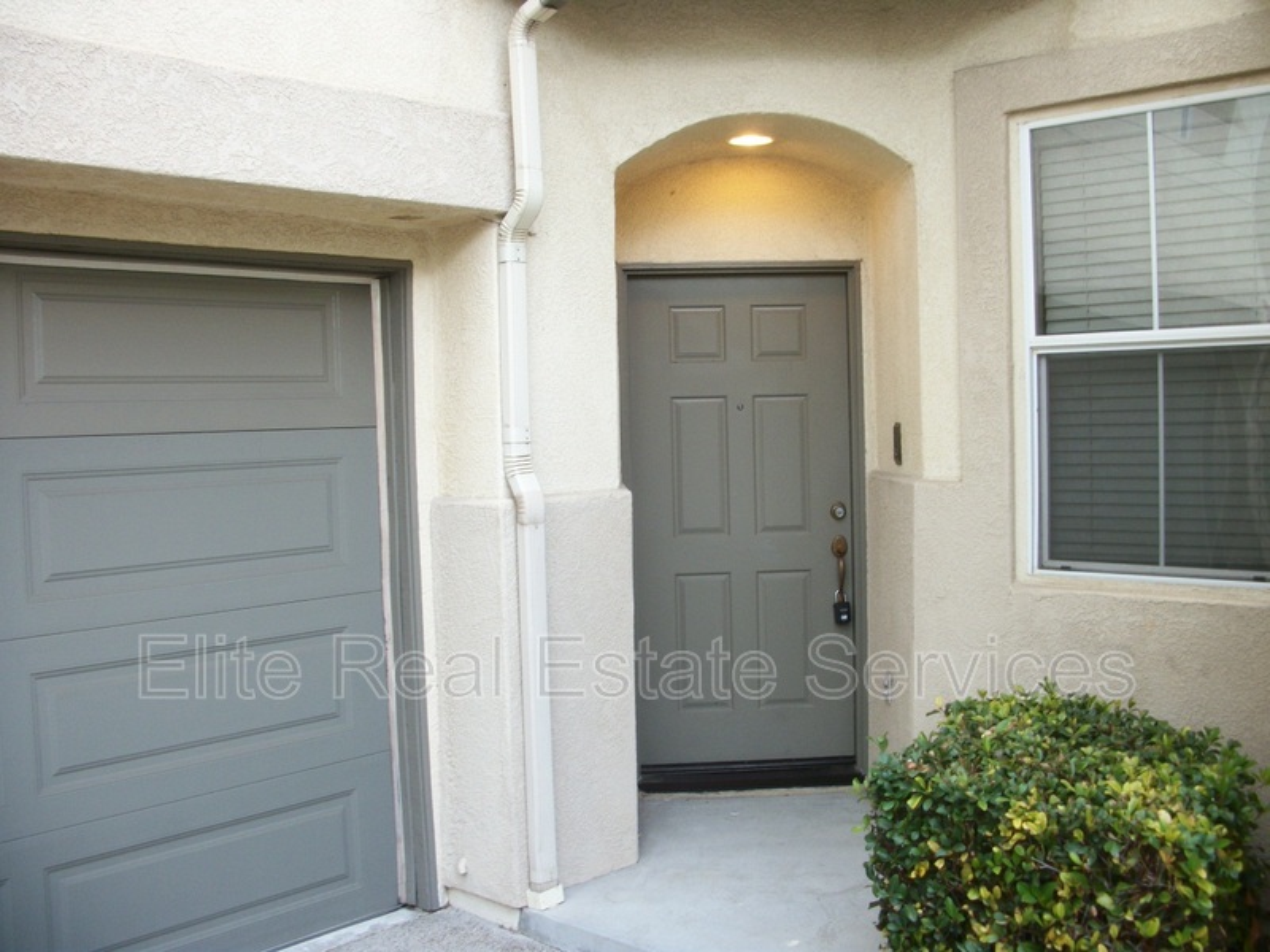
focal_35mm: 35
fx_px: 1284
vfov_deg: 40.7
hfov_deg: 52.6
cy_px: 476
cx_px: 635
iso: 80
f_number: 3.1
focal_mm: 6.3
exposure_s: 1/50
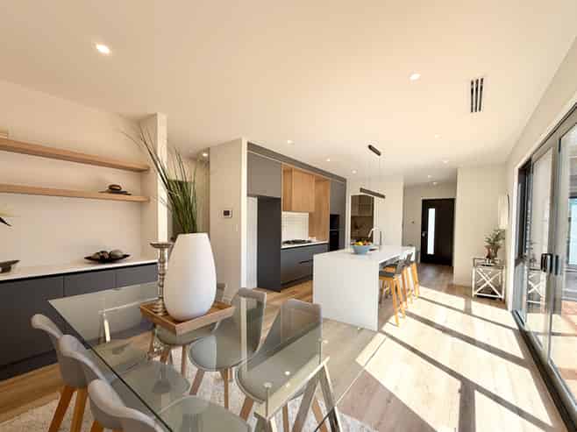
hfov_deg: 102.1
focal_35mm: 14
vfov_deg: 85.6
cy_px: 216
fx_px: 233
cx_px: 288
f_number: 2.2
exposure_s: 1/264
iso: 50
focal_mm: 2.22
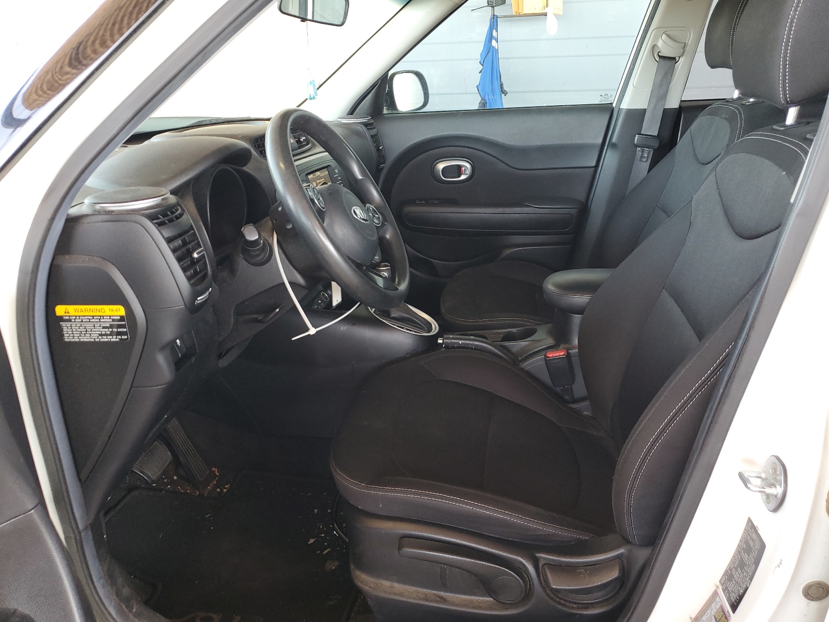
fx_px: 623
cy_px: 311
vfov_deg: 53.1
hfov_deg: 67.3
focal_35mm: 26
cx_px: 414
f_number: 1.5
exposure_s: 1/60.2
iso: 125
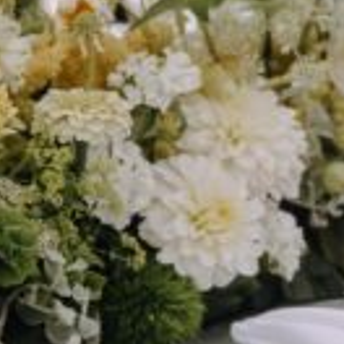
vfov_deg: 6.8
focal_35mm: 257
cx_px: 313
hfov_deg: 6.8
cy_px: 66
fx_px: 2889
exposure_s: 1/500
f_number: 2.8
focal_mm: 39
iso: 100
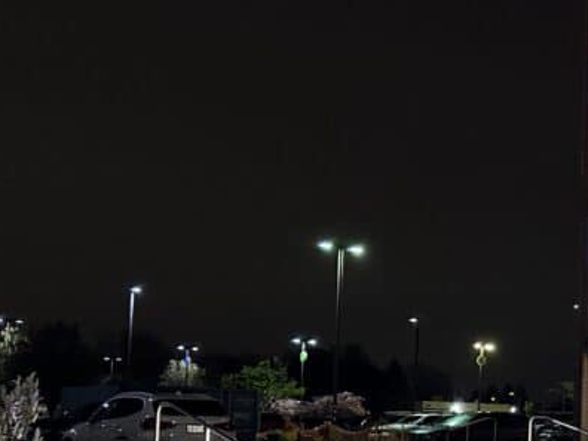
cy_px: 365
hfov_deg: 27.1
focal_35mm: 62
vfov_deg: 23.2
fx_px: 1053
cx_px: 728
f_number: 1.78
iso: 800
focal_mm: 6.86
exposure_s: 1/40
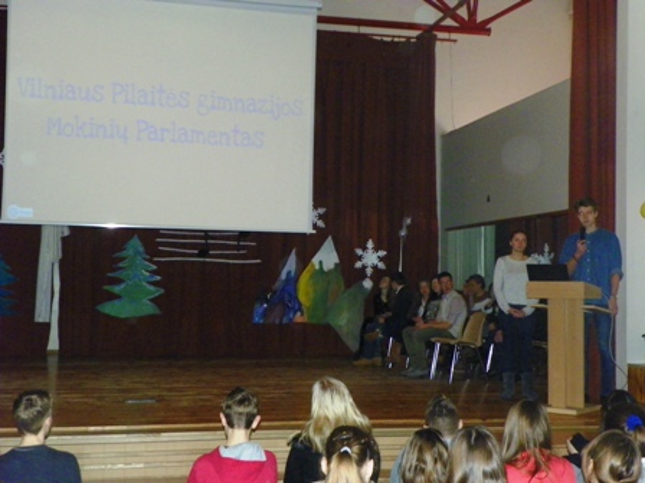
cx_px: 322
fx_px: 1006
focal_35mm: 54
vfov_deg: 27.0
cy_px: 242
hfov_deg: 35.5
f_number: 3.5
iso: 400
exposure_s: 1/40
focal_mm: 9.6
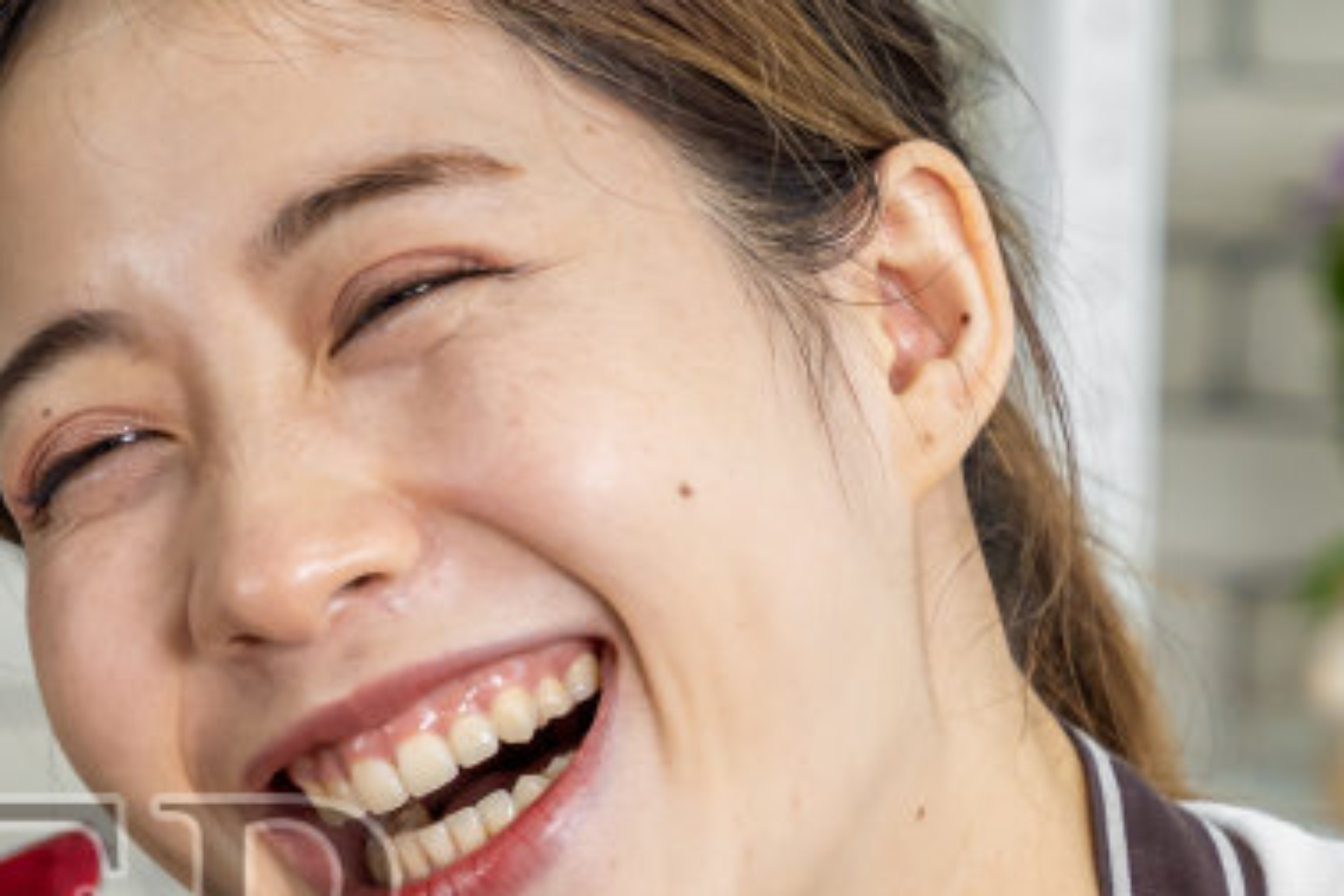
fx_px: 10463
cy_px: 1040
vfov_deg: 4.9
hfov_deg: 7.3
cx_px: -124
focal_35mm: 280
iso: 400
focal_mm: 66.3
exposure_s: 1/250
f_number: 4
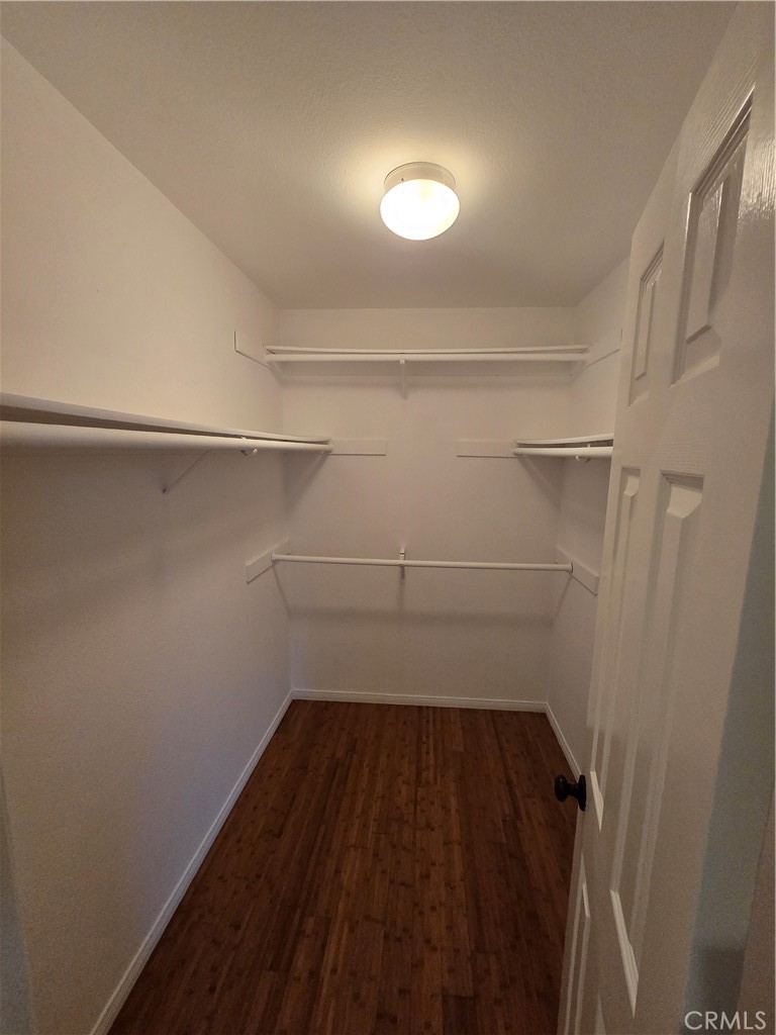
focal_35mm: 13
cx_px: 388
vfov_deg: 106.2
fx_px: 389
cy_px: 518
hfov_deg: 89.9
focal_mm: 2.2
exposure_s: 1/60
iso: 500
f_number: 2.2
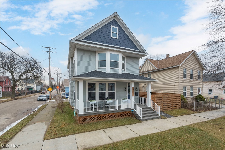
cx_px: 112
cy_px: 75
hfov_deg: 104.2
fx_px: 88
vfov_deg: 81.2
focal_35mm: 14
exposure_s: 1/200
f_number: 9
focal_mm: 14
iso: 400
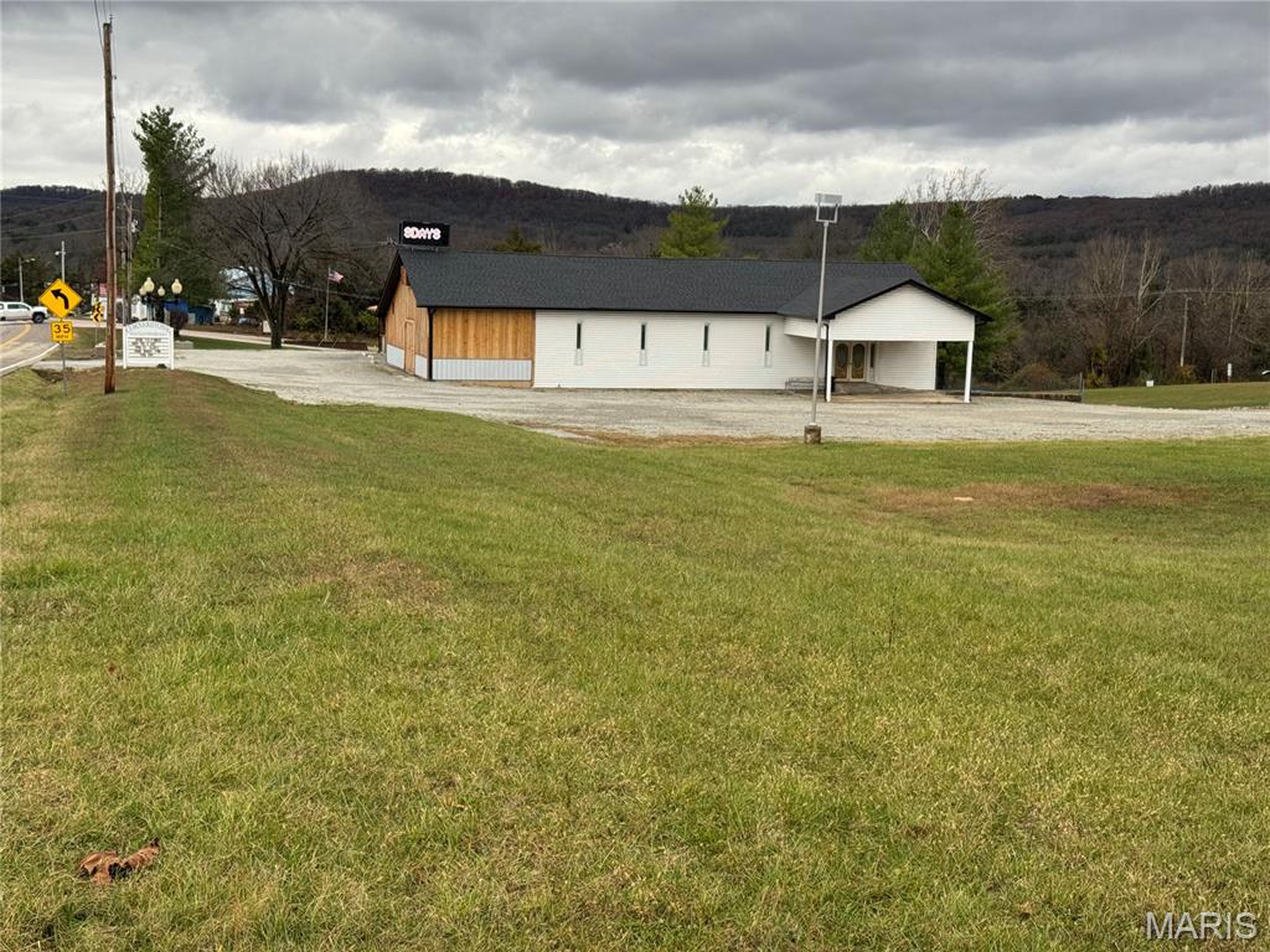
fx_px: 1761
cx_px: 635
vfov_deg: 30.3
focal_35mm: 48
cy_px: 476
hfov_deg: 39.7
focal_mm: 6.76
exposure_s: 1/707
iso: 64
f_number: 1.78
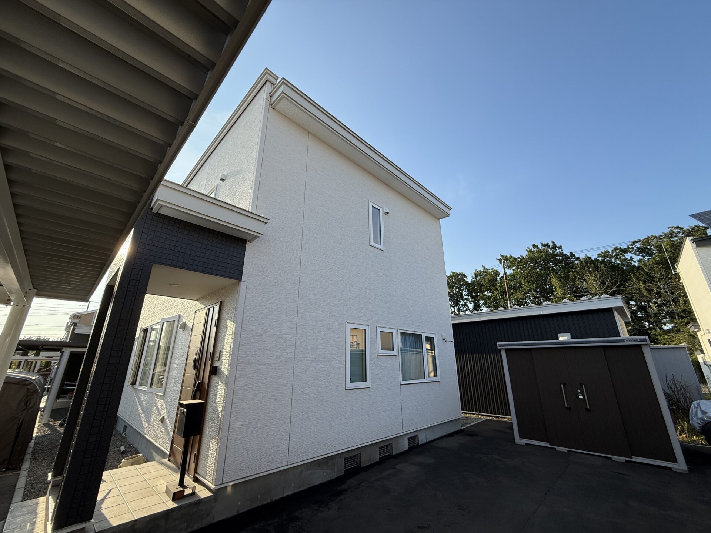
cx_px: 356
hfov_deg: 102.1
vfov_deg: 85.7
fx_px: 288
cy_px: 266
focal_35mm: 14
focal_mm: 2.22
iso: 50
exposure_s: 1/1068
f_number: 2.2
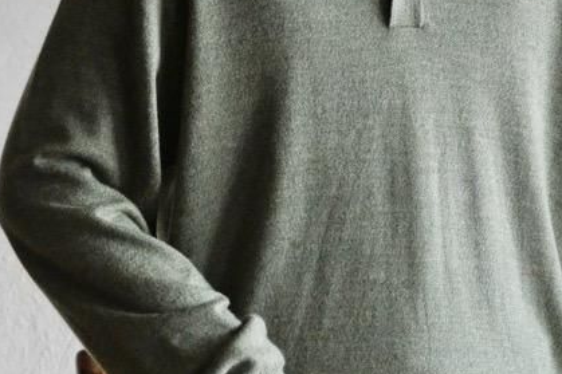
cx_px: 350
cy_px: 254
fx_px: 3043
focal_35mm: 195
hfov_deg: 10.5
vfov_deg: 7.0
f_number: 3.9
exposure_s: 1/100
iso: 2500
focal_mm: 46
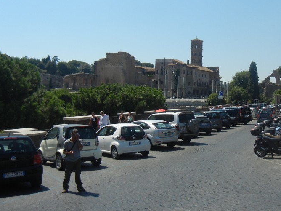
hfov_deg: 40.5
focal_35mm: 46
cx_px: 197
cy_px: 93
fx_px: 373
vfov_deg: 31.5
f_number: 7
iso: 160
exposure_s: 1/456
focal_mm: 5.4
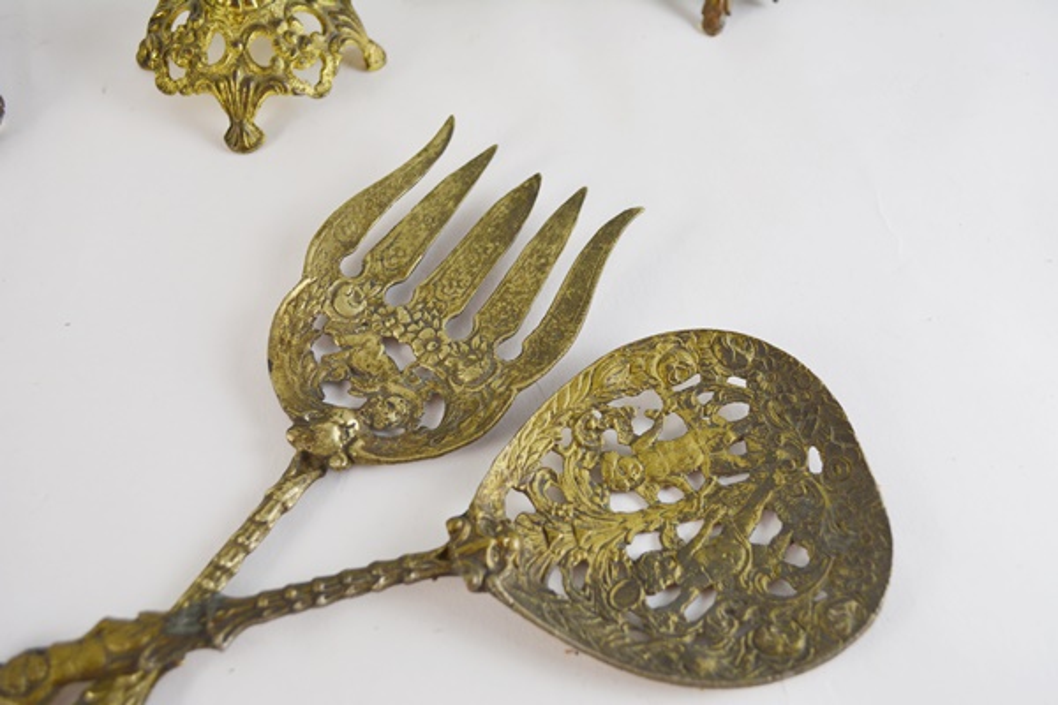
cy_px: 352
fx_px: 970
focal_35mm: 33
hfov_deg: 57.2
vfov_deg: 40.0
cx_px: 529
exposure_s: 1/100
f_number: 5
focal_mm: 22
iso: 400
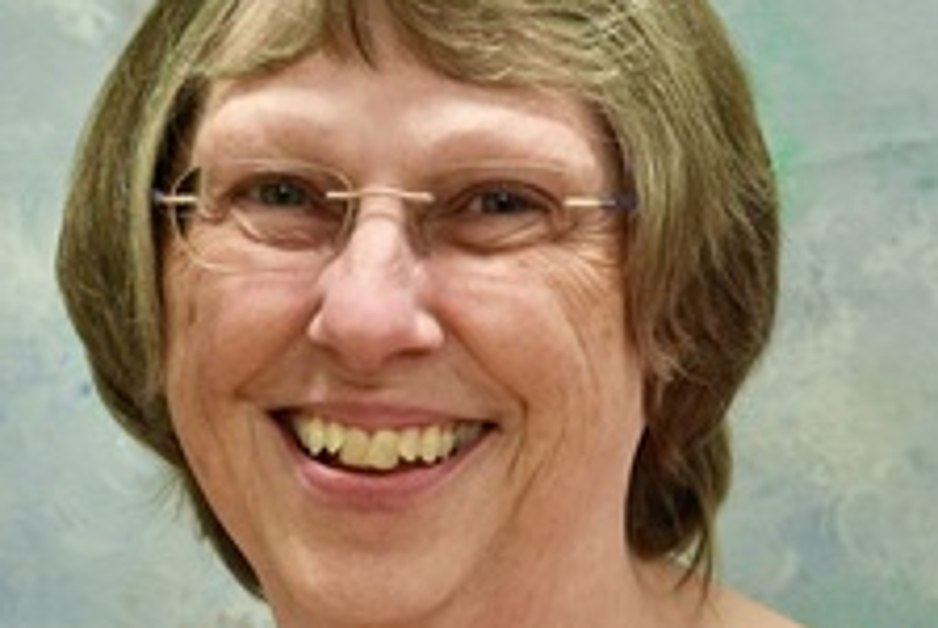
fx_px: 4357
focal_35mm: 167
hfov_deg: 12.3
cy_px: 666
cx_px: 417
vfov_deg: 8.2
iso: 800
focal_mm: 50
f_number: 4
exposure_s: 1/125
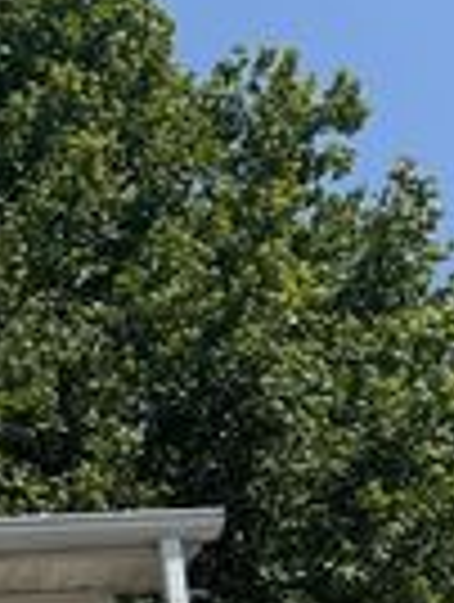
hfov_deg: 10.8
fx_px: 2074
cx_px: -607
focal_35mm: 119
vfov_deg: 14.2
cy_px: 1156
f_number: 1.78
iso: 80
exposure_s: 1/5814
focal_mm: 6.76
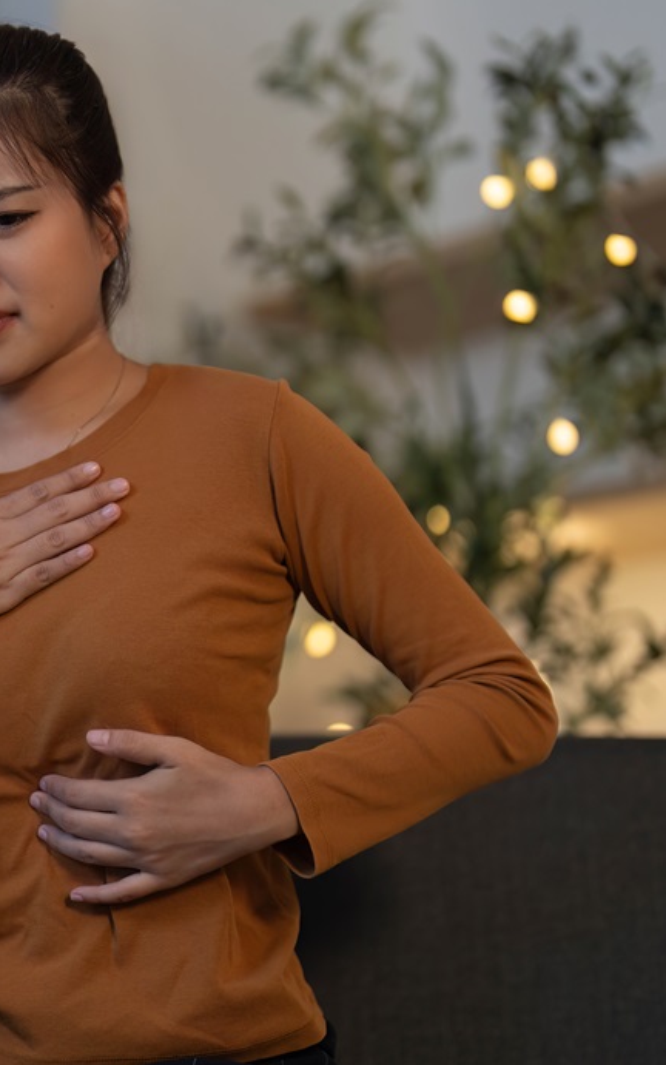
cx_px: 66
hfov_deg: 15.9
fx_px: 2352
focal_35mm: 81
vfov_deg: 25.5
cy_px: 509
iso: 400
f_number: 1.2
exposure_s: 1/125
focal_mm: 50
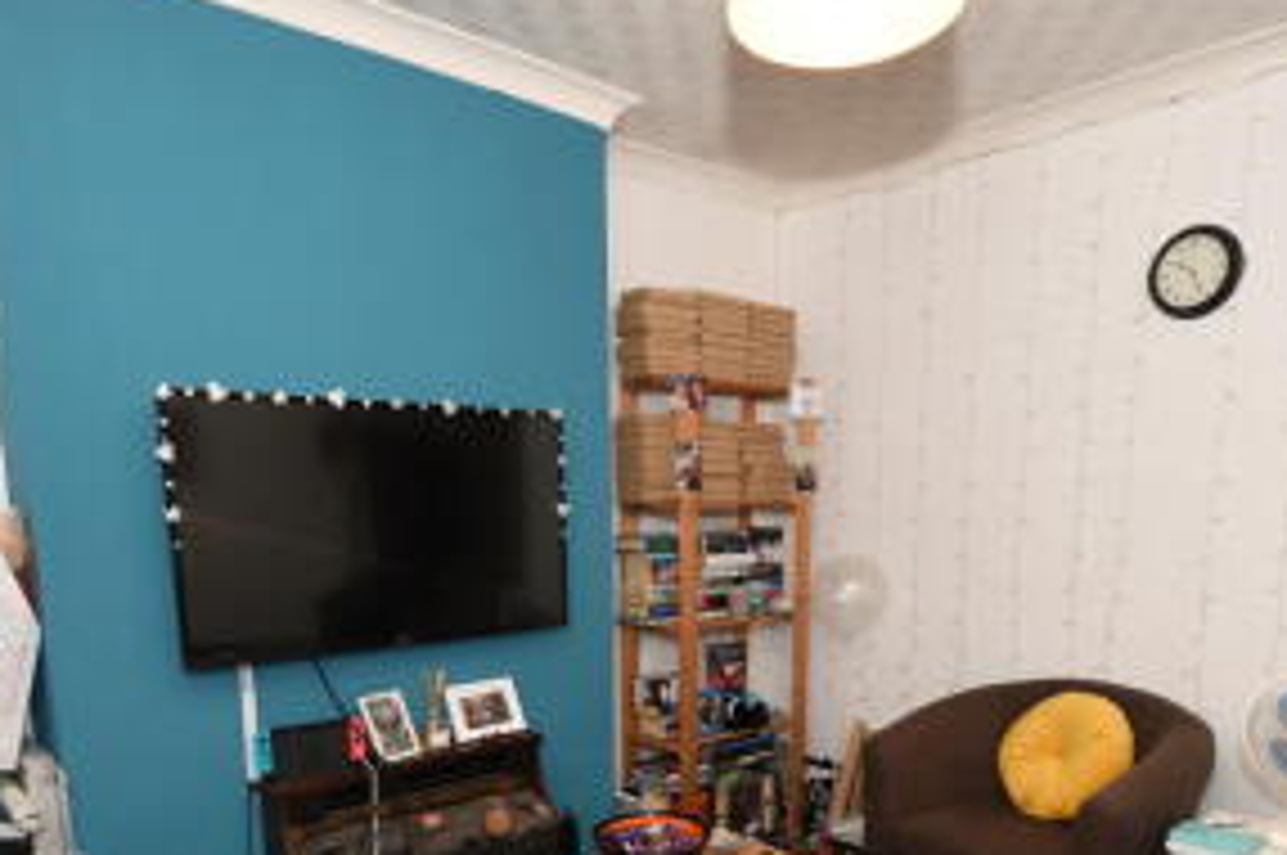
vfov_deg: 48.9
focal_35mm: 25
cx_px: 693
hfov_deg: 71.5
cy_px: 655
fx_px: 893
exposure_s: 1/60
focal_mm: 10
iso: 800
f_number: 7.1
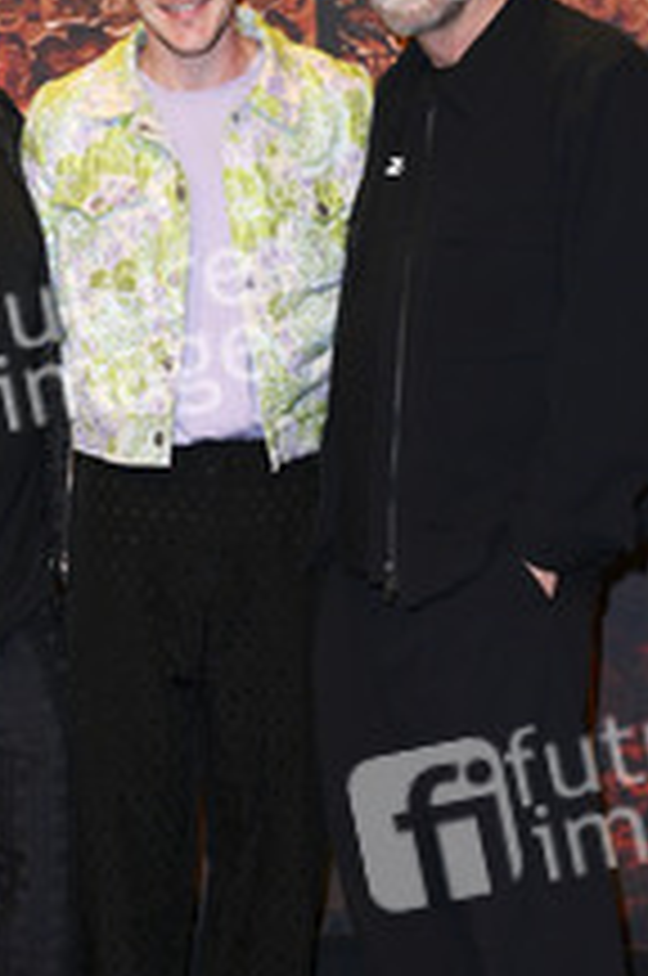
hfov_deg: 14.2
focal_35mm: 96
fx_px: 2600
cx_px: 171
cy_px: 580
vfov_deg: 21.2
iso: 1600
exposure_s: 1/250
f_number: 5.6
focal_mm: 52
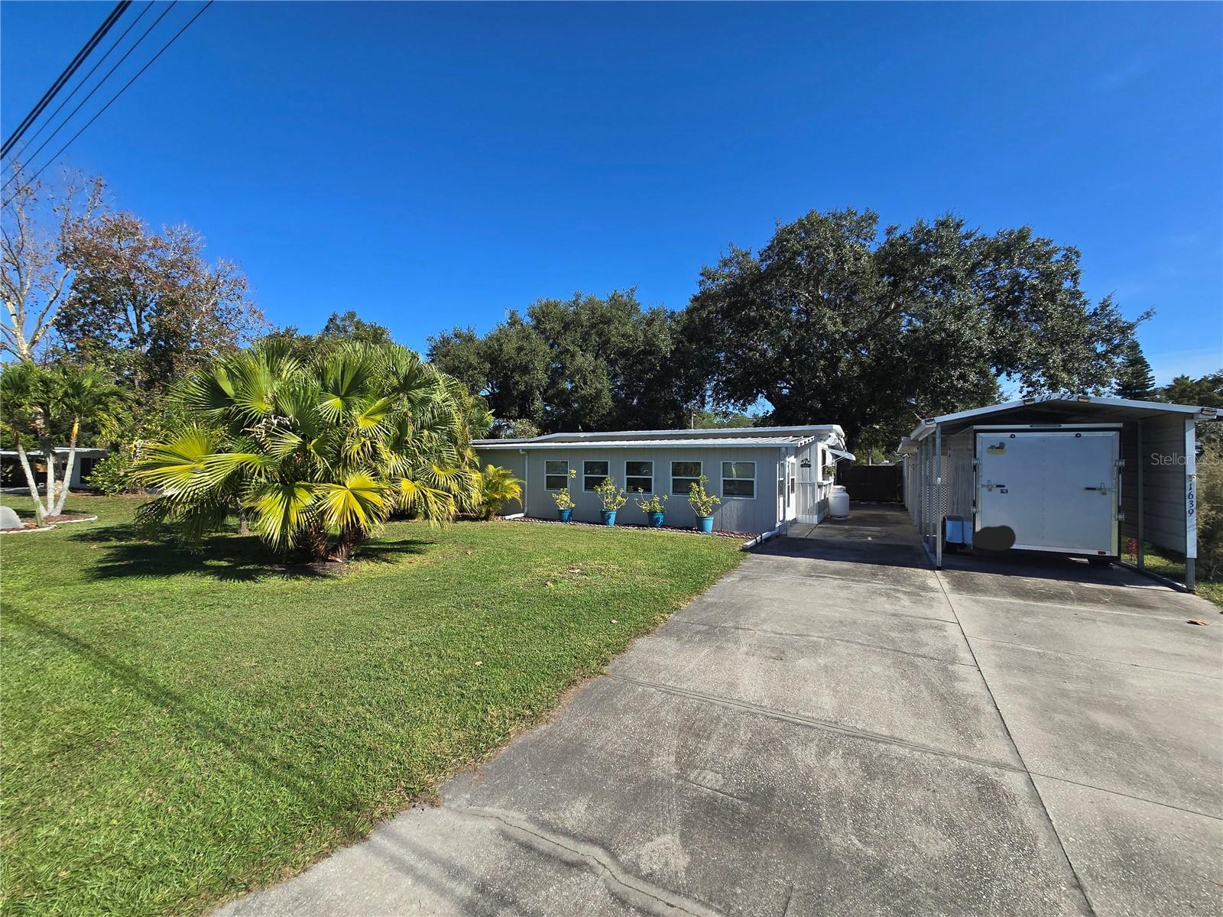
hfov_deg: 106.2
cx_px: 612
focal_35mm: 13
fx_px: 459
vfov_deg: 89.9
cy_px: 458
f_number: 2.2
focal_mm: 2.2
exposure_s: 1/2500
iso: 50
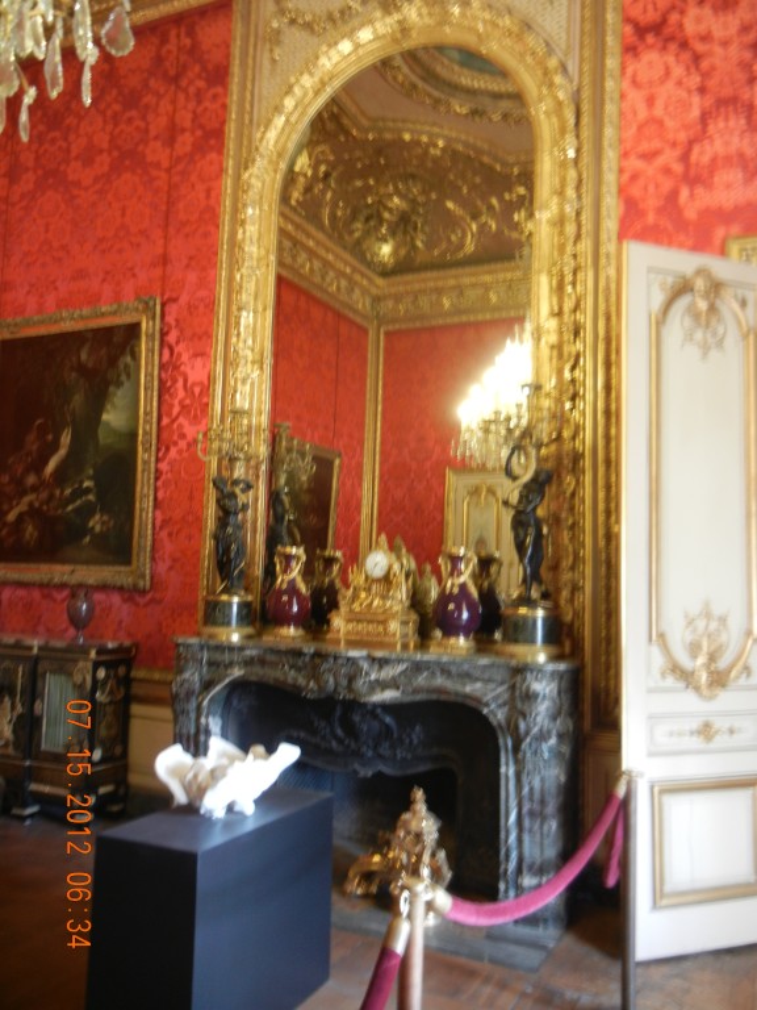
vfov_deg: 60.0
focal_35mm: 30
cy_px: 505
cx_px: 378
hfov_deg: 46.8
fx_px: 875
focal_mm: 5.4
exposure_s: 1/1.6
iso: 200
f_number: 3.5
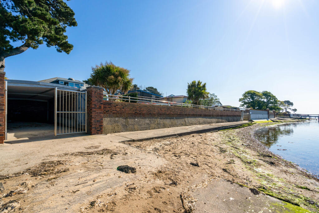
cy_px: 106
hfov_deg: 96.7
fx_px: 142
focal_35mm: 16
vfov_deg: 73.8
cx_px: 160
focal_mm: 16
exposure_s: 1/640
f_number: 11
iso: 400
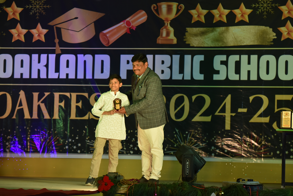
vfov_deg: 11.4
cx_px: 146
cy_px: 98
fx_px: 977
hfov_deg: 17.1
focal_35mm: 120
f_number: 2.8
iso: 1600
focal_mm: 120
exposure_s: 1/400
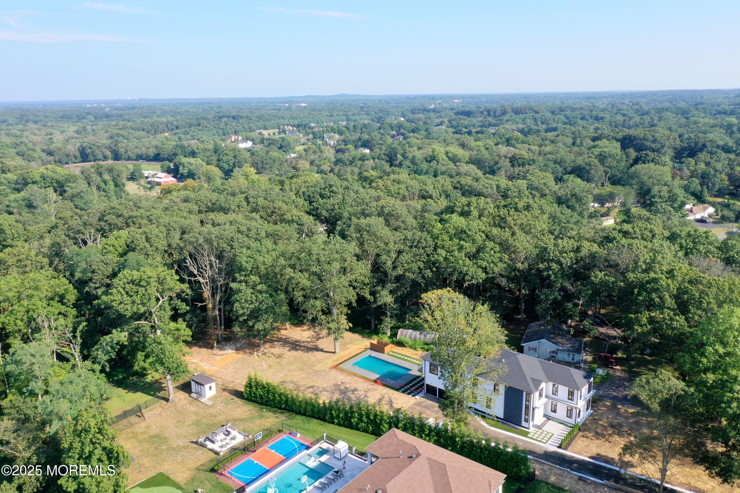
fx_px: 576
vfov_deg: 46.4
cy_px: 246
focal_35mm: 28
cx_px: 370
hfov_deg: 65.5
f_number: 9
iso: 100
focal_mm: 10.26
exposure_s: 1/100
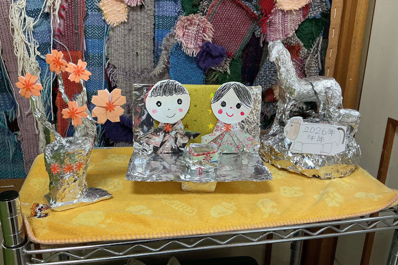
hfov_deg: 60.3
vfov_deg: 42.3
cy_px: 125
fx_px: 343
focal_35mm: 31
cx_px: 195
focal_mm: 3
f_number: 1.8
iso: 160
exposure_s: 1/50
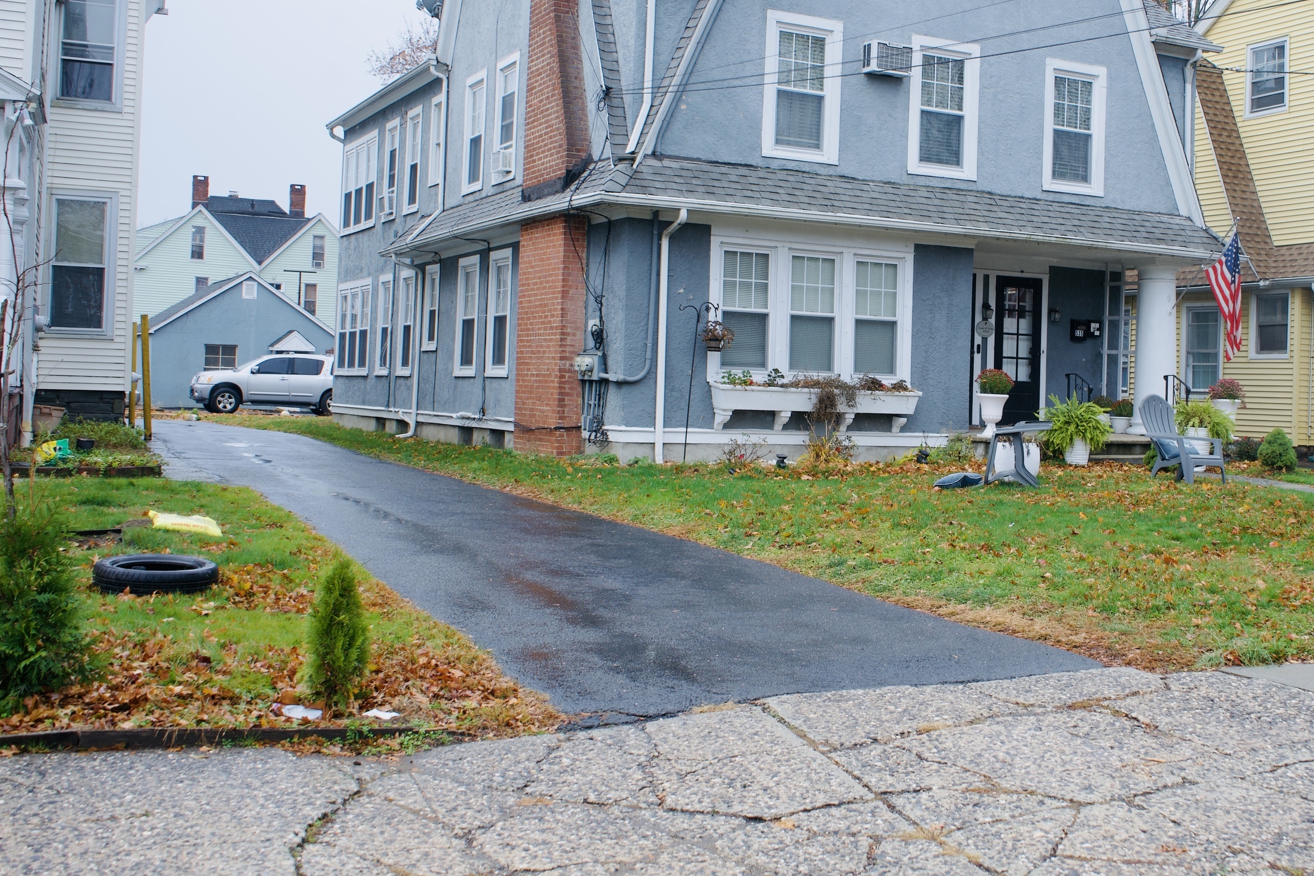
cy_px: 363
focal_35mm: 42
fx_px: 1533
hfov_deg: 45.7
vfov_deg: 31.8
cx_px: 870
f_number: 6.3
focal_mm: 30
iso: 100
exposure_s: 1/125
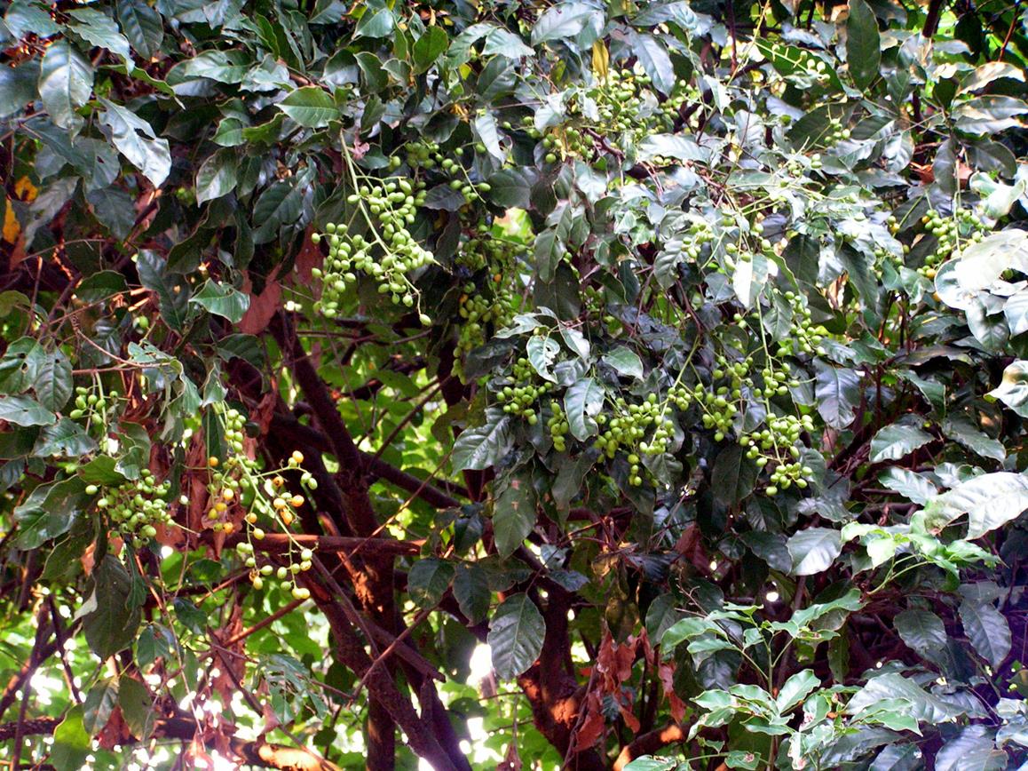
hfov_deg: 20.9
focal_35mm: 94
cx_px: 514
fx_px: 2791
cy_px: 386
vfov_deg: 15.7
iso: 200
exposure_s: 1/20
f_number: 3.2
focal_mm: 15.6
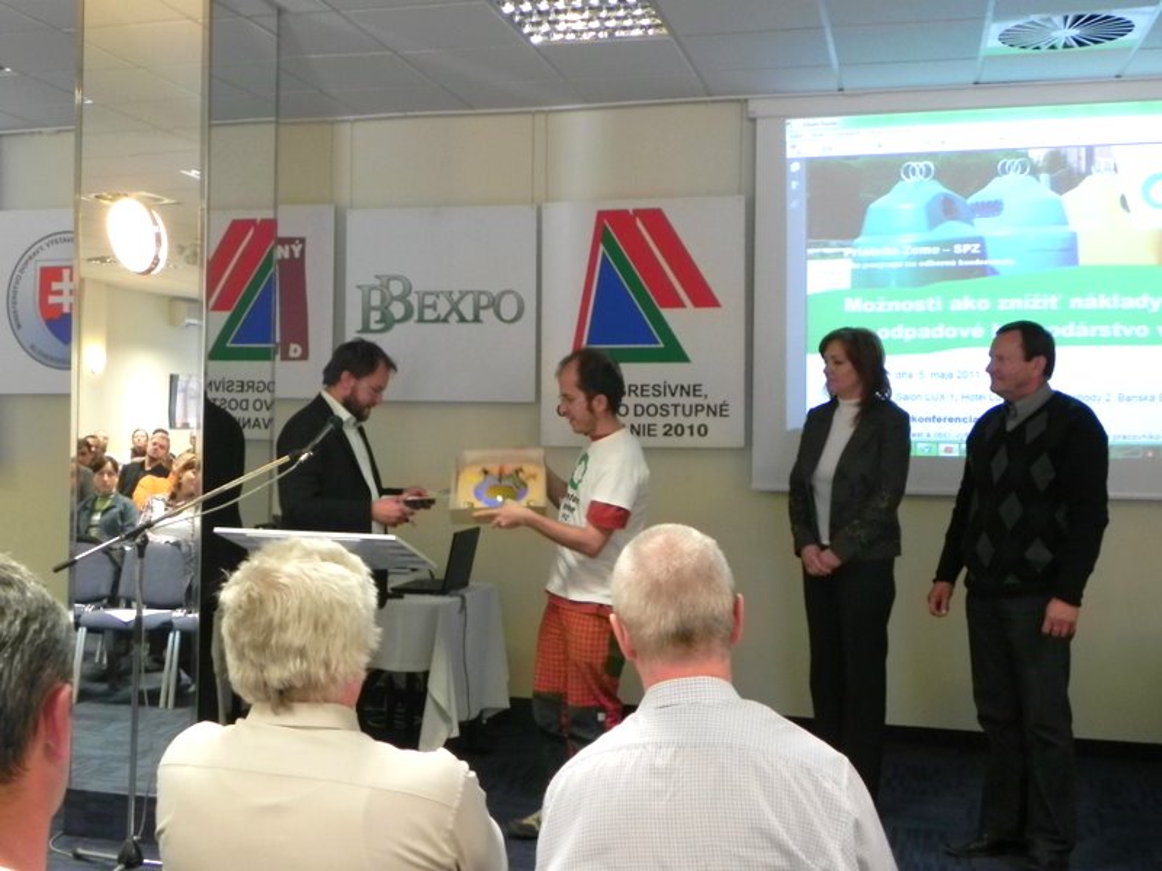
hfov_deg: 45.8
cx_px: 581
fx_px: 1376
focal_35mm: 41
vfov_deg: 35.1
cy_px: 436
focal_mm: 7.3
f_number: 3.2
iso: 200
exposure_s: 1/7.4
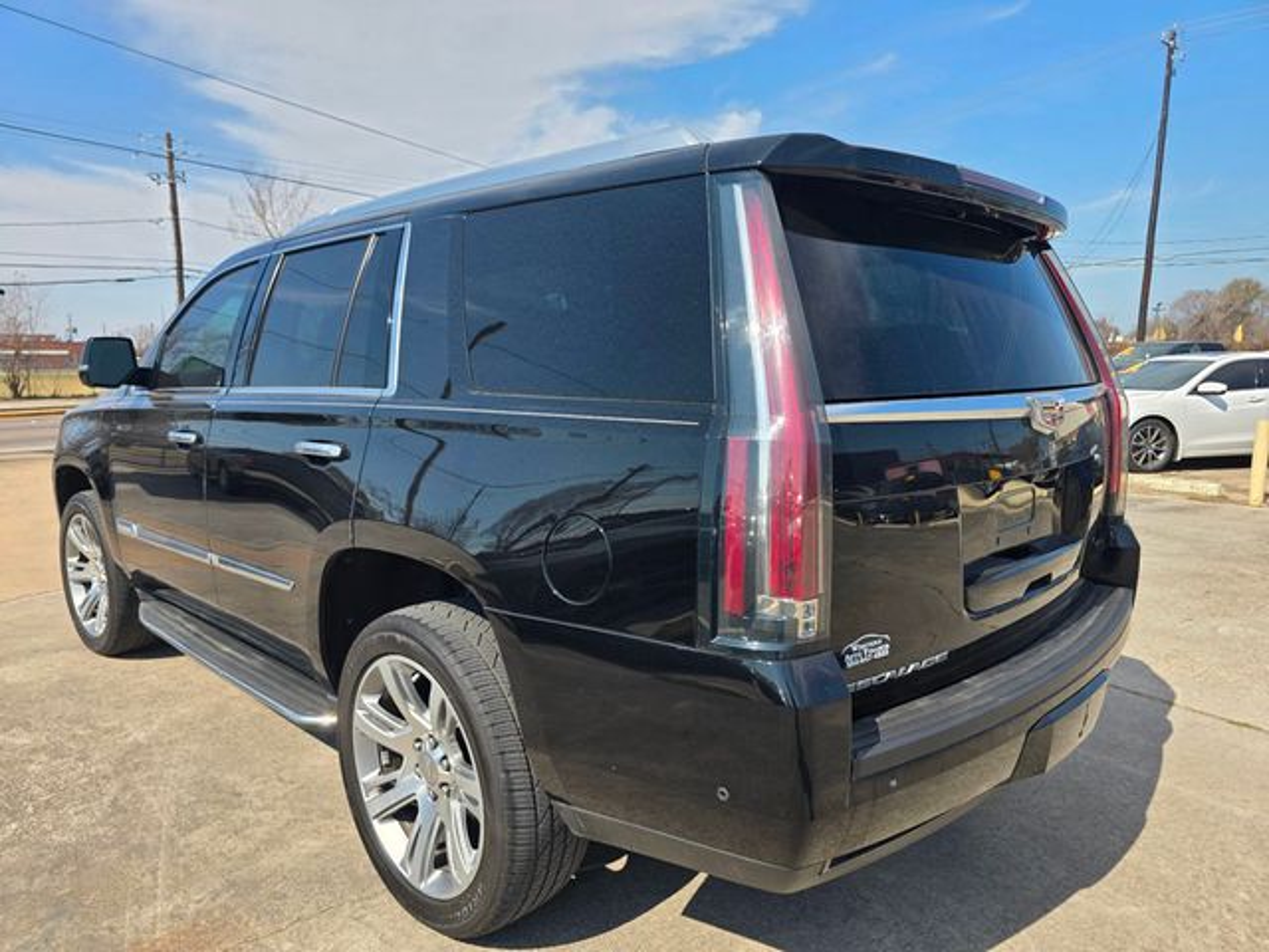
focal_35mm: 23
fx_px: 843
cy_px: 476
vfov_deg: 58.9
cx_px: 634
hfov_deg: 73.9
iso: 12
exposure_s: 1/577
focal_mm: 6.3
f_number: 1.7
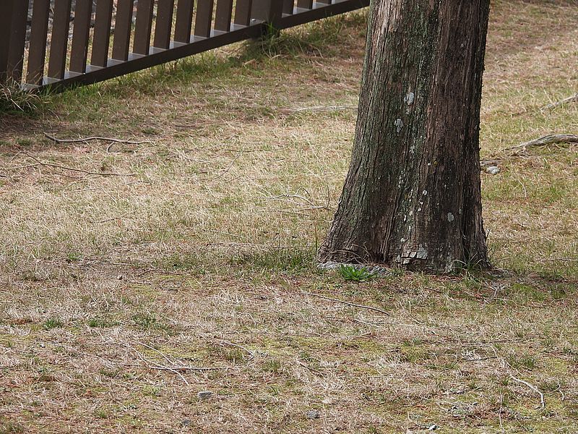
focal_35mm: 350
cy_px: 217
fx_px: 5844
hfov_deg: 5.7
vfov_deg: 4.2
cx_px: 289
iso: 100
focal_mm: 62.5
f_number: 5
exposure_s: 1/400
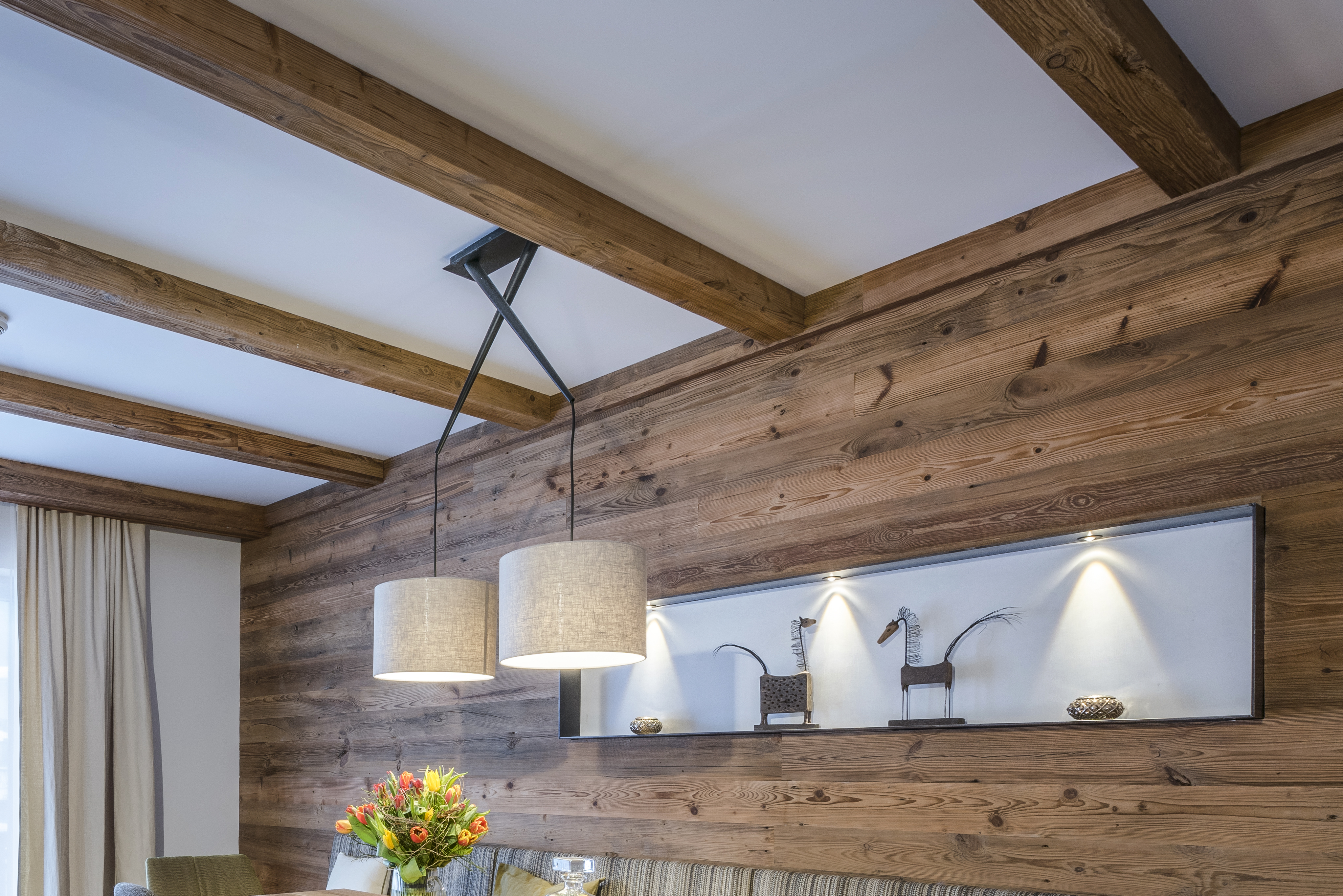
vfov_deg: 44.1
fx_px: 1008
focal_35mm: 27
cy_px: 790
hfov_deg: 62.0
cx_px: 277
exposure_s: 1/15
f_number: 13
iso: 160
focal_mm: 15
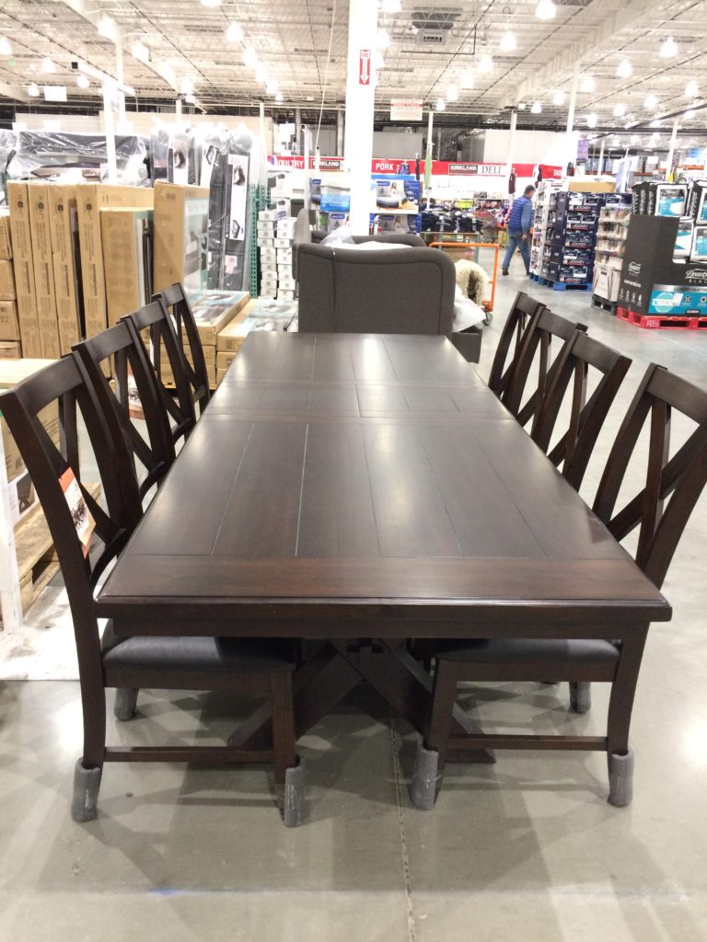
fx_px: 790
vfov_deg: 61.7
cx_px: 354
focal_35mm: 29
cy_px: 471
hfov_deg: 48.2
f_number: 2.2
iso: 125
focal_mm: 4.15
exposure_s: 1/30
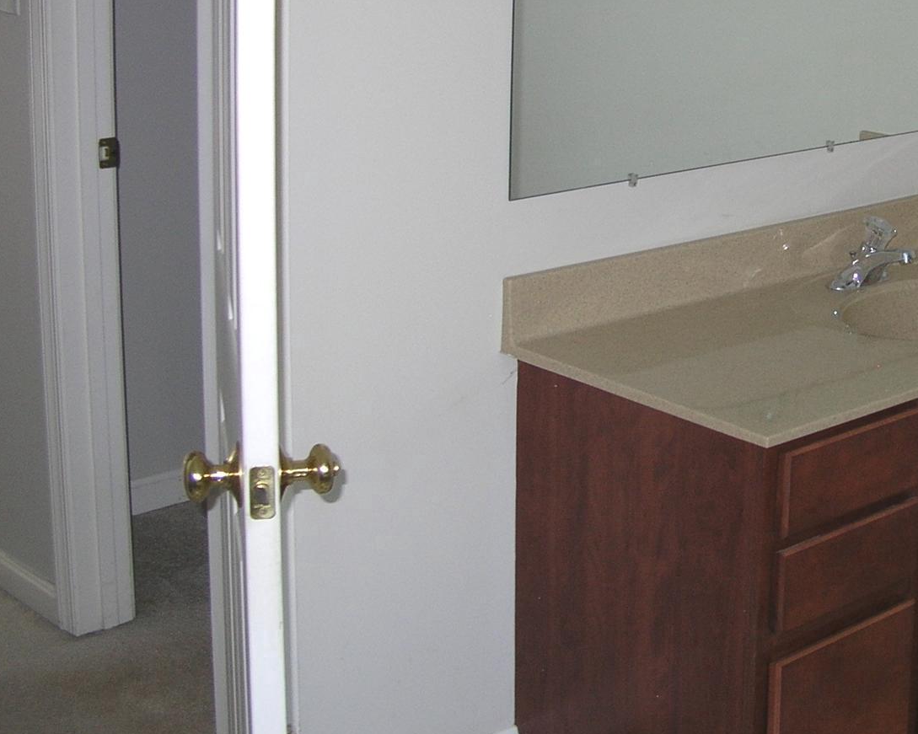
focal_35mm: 66
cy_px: 197
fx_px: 1793
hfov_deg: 27.5
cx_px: 857
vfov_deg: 23.0
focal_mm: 6
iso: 50
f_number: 2.7
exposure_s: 1/60.1
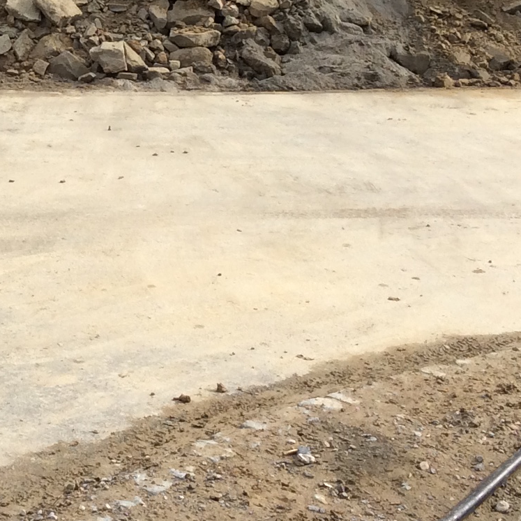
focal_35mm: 98
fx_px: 1669
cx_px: -53
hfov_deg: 17.2
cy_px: 22
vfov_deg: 17.4
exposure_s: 1/622
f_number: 2.4
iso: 32
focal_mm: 3.3
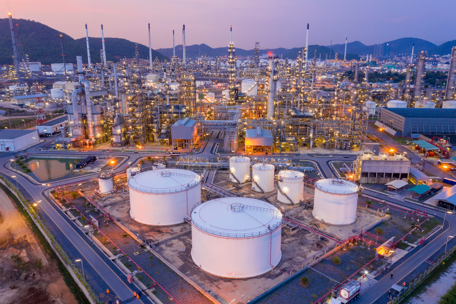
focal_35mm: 28
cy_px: 152
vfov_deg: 46.4
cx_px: 228
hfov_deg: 65.5
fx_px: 355
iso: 100
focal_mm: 10.3
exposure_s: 1/3.33
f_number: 4
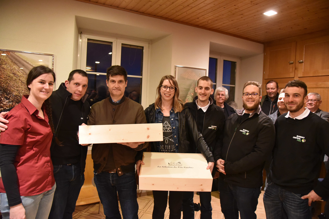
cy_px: 110
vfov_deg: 53.2
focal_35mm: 24
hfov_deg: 73.7
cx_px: 164
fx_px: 219
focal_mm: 24
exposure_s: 1/50
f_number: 4
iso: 6400
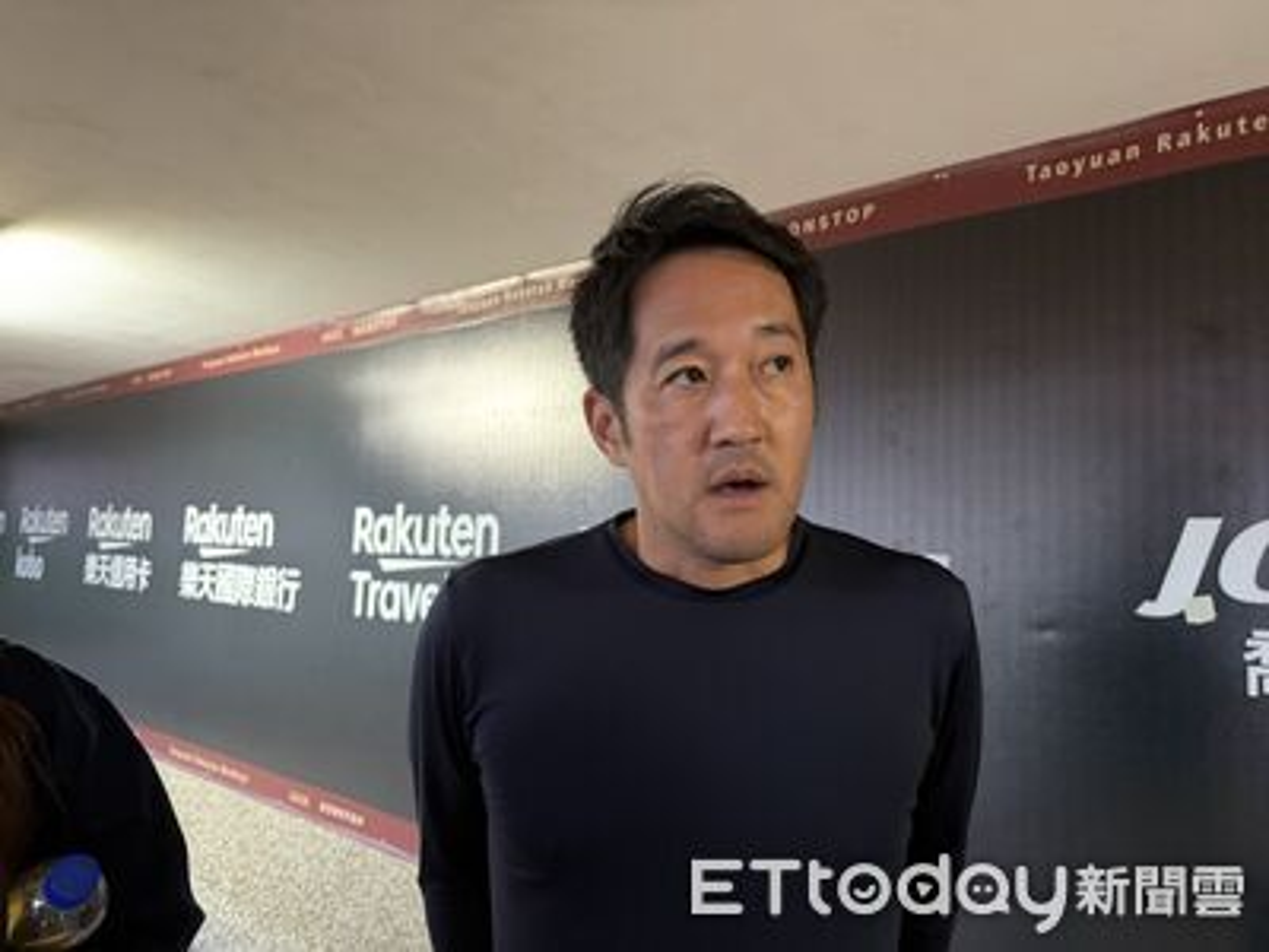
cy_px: 476
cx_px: 634
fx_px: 880
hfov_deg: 71.6
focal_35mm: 24
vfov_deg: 56.8
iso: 800
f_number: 1.78
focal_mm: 6.76
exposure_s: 1/30
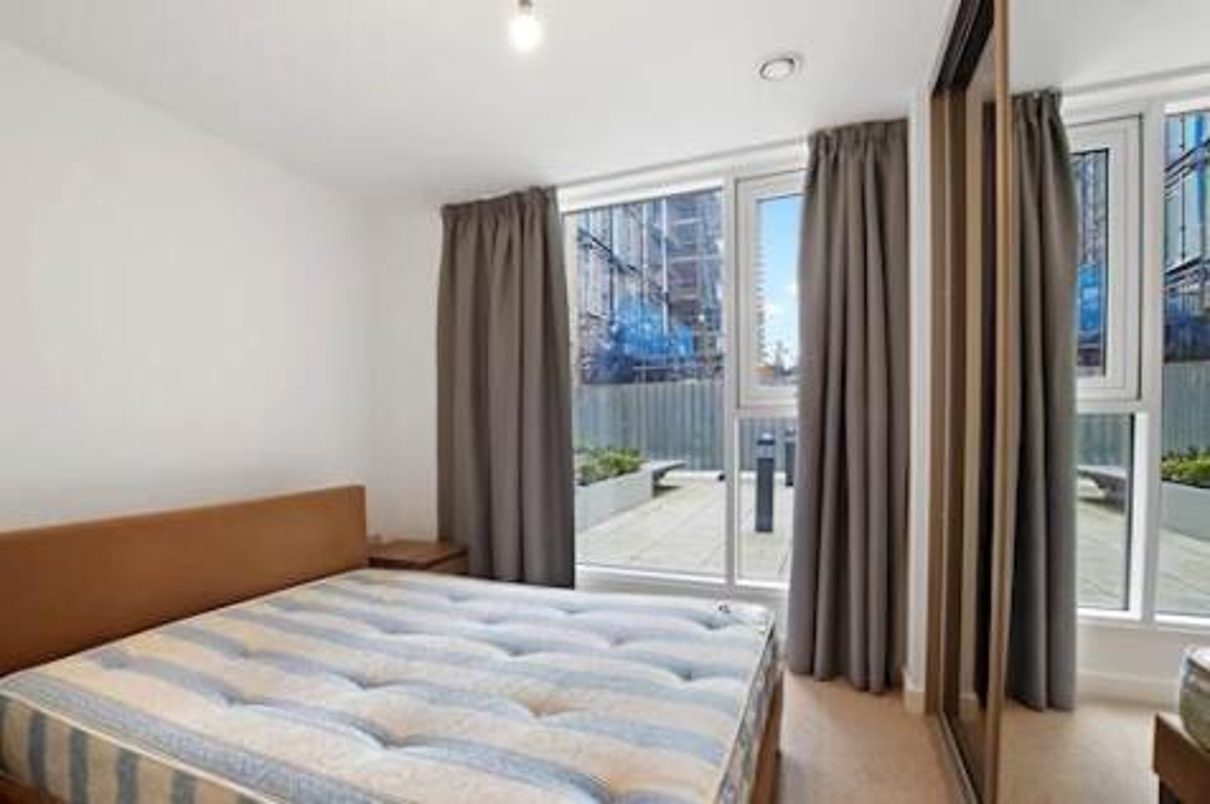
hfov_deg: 100.5
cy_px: 402
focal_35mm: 15
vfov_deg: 77.2
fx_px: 503
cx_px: 605
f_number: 5.6
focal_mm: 10
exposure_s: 1/8
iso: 320
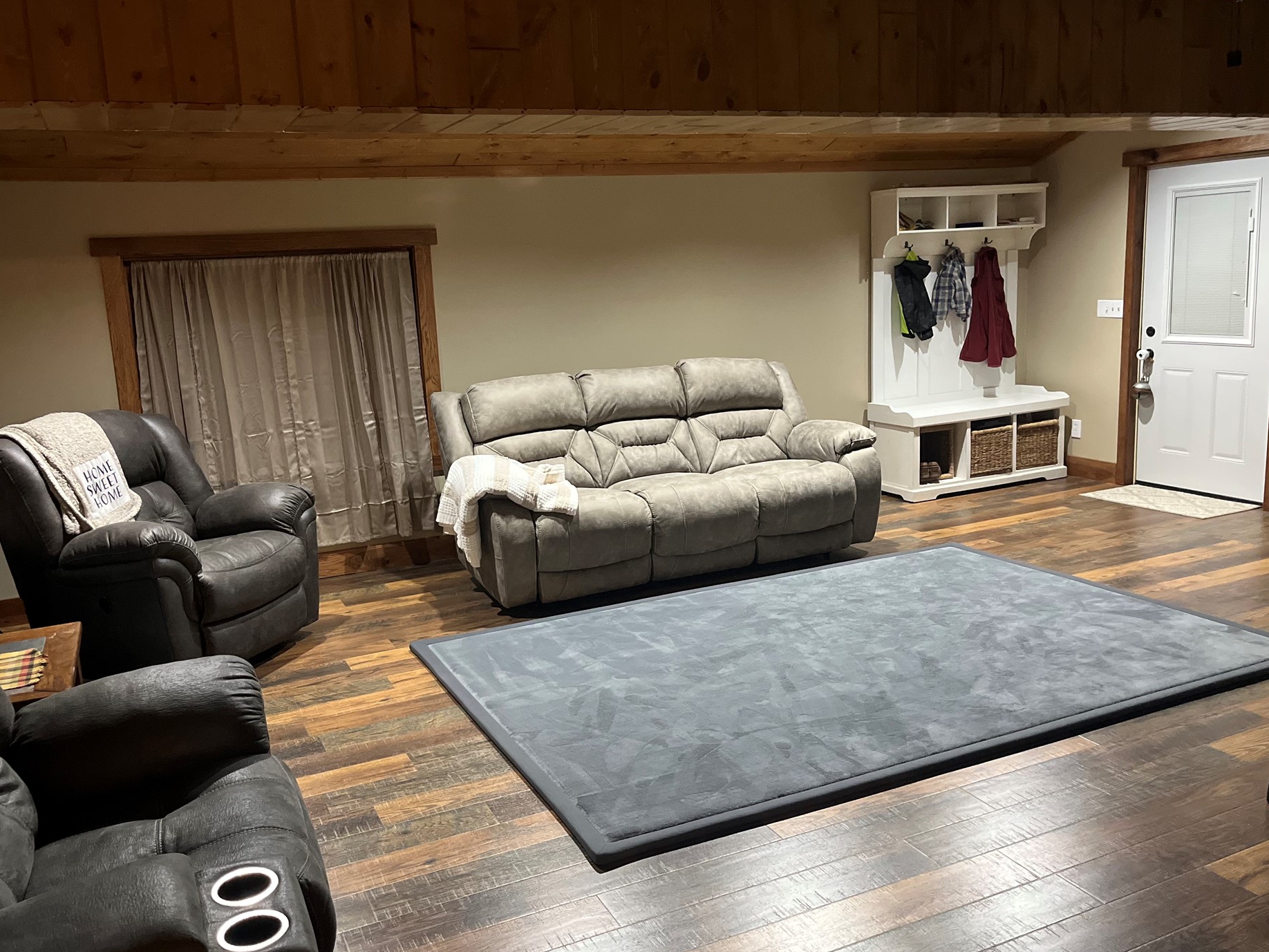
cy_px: 460
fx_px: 1063
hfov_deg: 61.6
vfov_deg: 48.2
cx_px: 591
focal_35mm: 29
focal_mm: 5.1
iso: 640
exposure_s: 1/40
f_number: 1.6
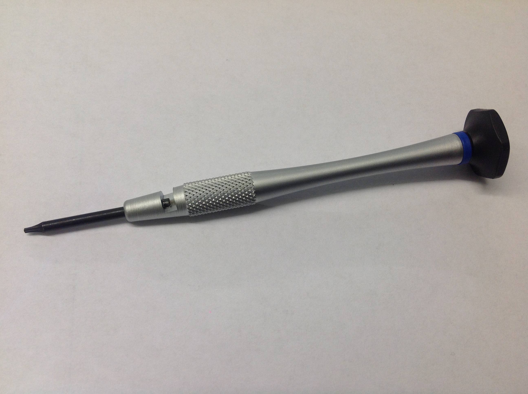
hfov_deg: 52.7
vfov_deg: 40.6
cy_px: 197
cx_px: 264
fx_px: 533
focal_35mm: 35
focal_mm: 4.28
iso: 64
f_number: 2.4
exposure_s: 1/33
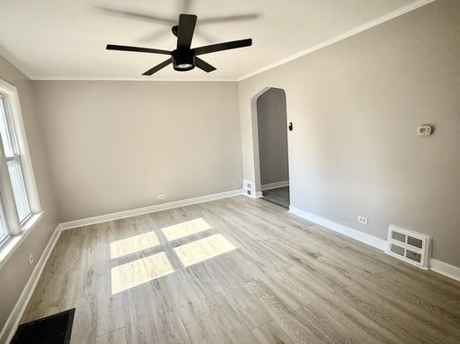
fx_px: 186
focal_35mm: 14
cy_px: 172
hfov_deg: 102.1
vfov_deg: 85.6
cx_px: 230
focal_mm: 2.22
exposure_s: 1/260
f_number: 2.2
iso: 64
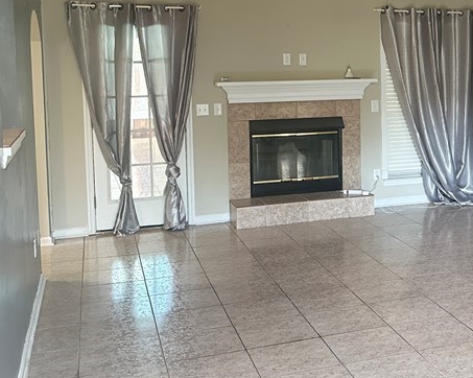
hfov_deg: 33.7
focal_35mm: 53
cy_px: 107
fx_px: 742
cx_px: 418
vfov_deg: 28.3
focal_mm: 6.86
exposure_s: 1/60
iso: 640
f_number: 1.78
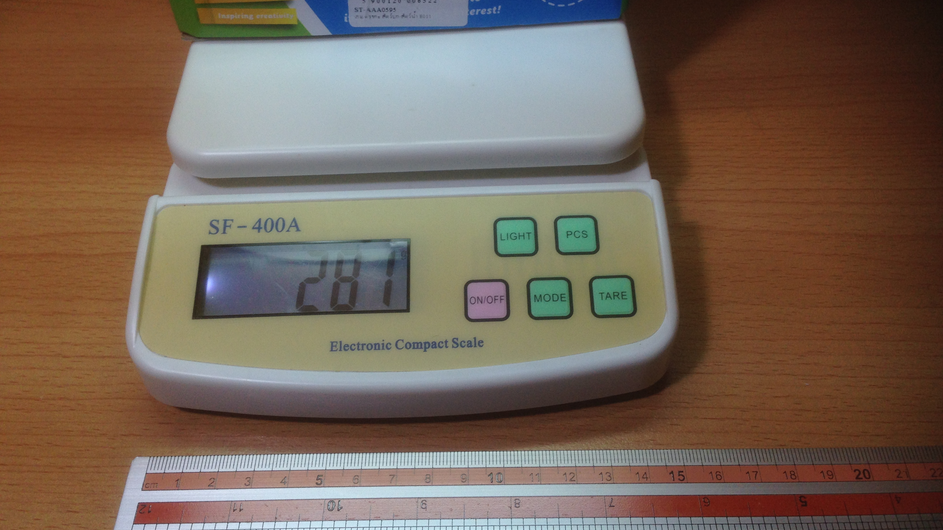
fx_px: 900
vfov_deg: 32.8
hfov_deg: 55.3
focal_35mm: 36
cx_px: 471
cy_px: 255
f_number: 2.4
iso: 80
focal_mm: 4.12
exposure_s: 1/120
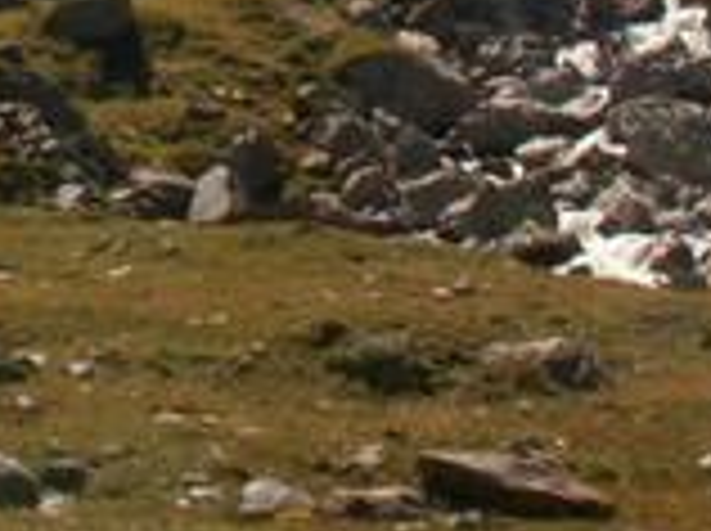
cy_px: -360
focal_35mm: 142
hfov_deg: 13.7
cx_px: -50
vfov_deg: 10.0
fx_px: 2912
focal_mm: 5.86
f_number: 8
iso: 50
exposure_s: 1/200
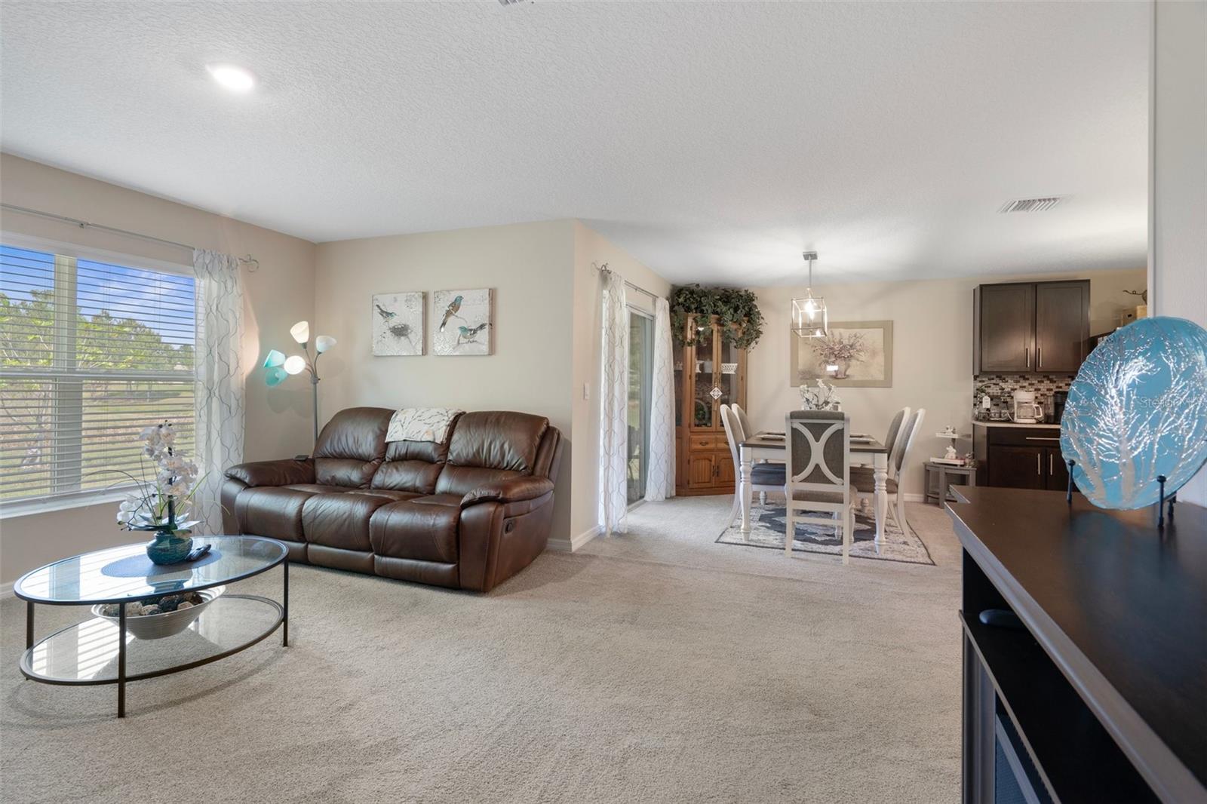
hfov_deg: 93.3
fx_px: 570
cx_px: 604
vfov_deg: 70.4
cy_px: 402
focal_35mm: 17
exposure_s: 1
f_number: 8
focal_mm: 17
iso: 320
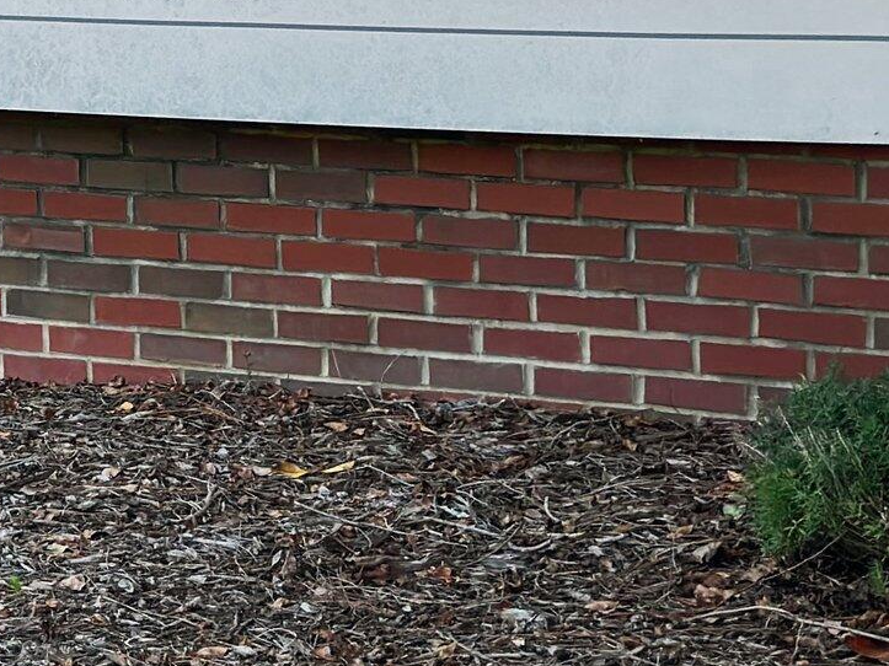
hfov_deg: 14.1
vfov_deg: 10.6
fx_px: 3492
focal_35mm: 136
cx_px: -132
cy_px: -243
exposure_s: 1/850
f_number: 1.8
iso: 80
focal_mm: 6.86
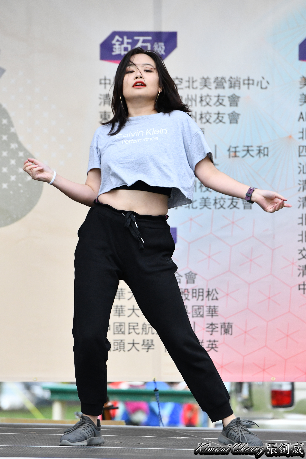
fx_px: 2550
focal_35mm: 200
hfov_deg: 6.9
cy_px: 230
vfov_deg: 10.3
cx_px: 153
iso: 3200
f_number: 6.3
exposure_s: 1/800
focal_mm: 200
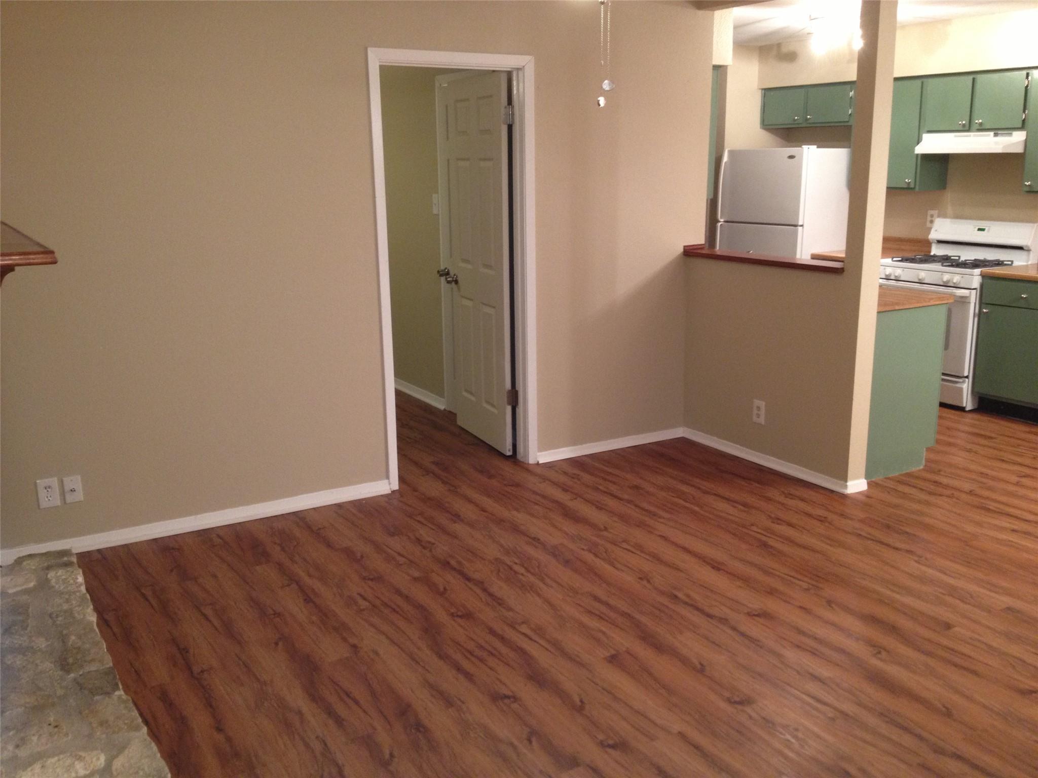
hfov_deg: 52.6
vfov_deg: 40.7
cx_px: 519
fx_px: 1050
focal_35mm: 35
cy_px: 389
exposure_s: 1/20
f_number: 2.4
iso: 160
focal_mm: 4.28
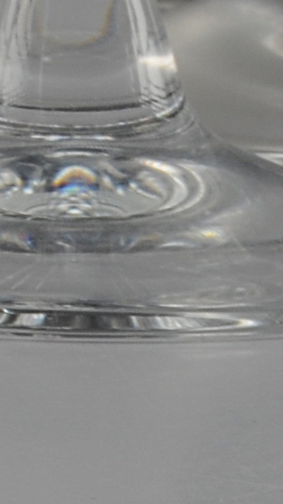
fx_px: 9109
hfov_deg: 1.8
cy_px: -436
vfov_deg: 3.1
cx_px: -780
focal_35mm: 682
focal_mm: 55
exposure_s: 1/80
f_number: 20
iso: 100
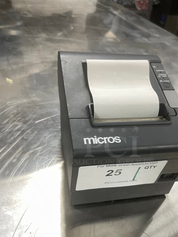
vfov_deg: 53.5
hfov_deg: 41.4
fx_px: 233
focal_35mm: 34
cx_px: 112
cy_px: 146
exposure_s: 1/60
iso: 100
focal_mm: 5.1
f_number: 1.6
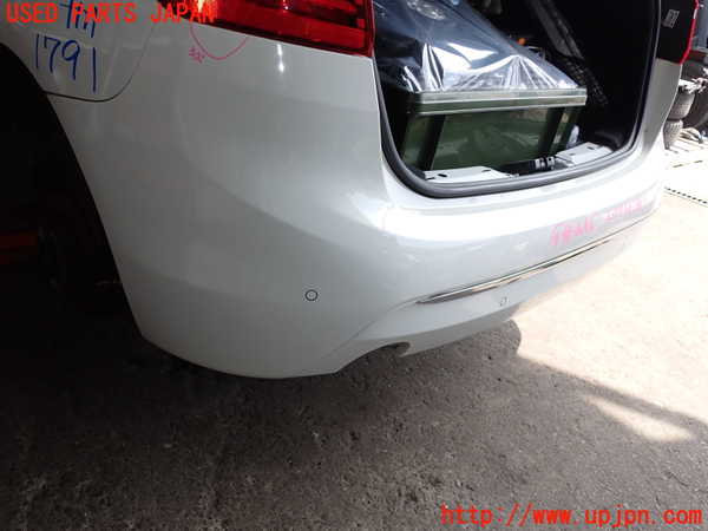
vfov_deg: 46.8
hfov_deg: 60.0
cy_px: 266
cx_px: 354
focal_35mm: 30
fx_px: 614
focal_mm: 5.4
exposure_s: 1/200
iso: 100
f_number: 3.2
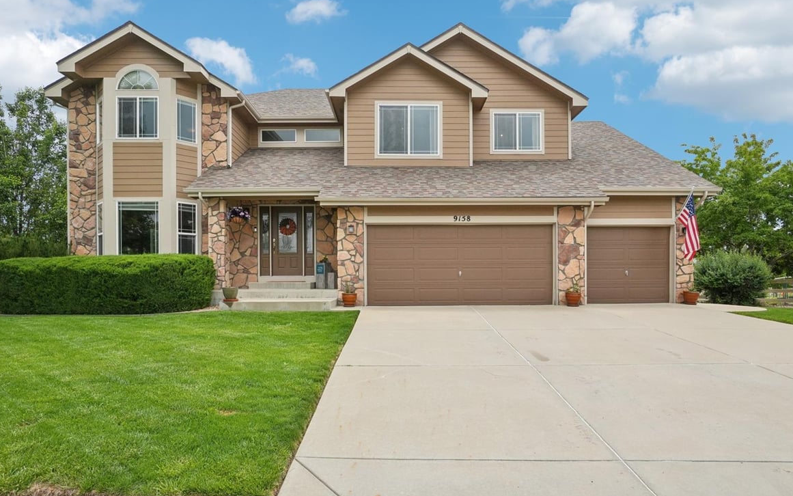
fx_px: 444
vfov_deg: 58.4
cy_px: 244
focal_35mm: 21
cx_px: 404
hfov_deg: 83.6
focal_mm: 13
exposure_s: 1/1250
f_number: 8
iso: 400
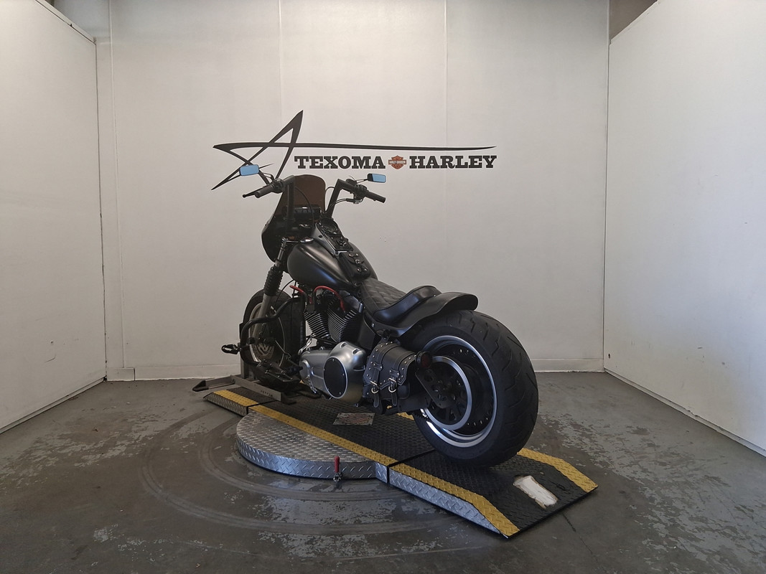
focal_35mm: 26
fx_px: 575
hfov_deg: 67.3
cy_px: 287
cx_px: 383
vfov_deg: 53.1
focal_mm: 3.98
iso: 92
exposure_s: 1/120
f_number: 1.8
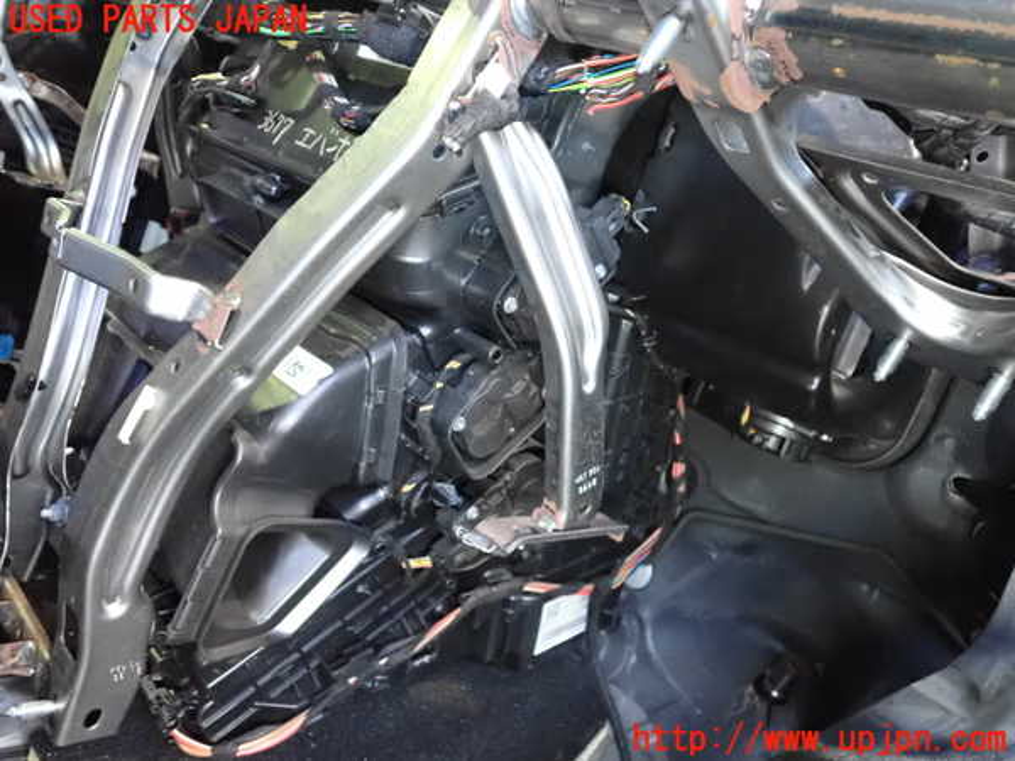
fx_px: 880
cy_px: 380
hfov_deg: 60.0
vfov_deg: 46.8
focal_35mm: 30
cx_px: 508
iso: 1600
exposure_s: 1/50
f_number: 2.3
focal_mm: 5.4
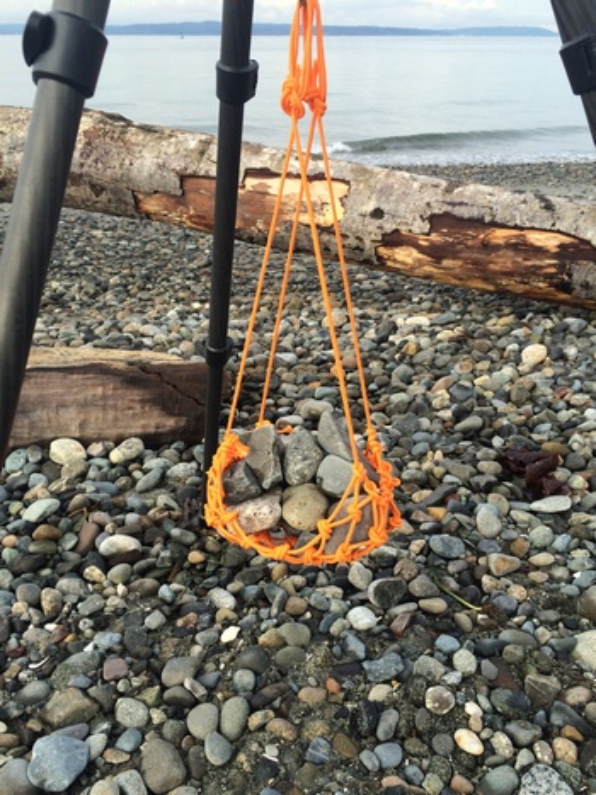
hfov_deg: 48.2
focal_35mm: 29
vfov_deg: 61.7
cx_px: 298
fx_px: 666
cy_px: 398
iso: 32
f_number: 2.2
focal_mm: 4.15
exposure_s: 1/570
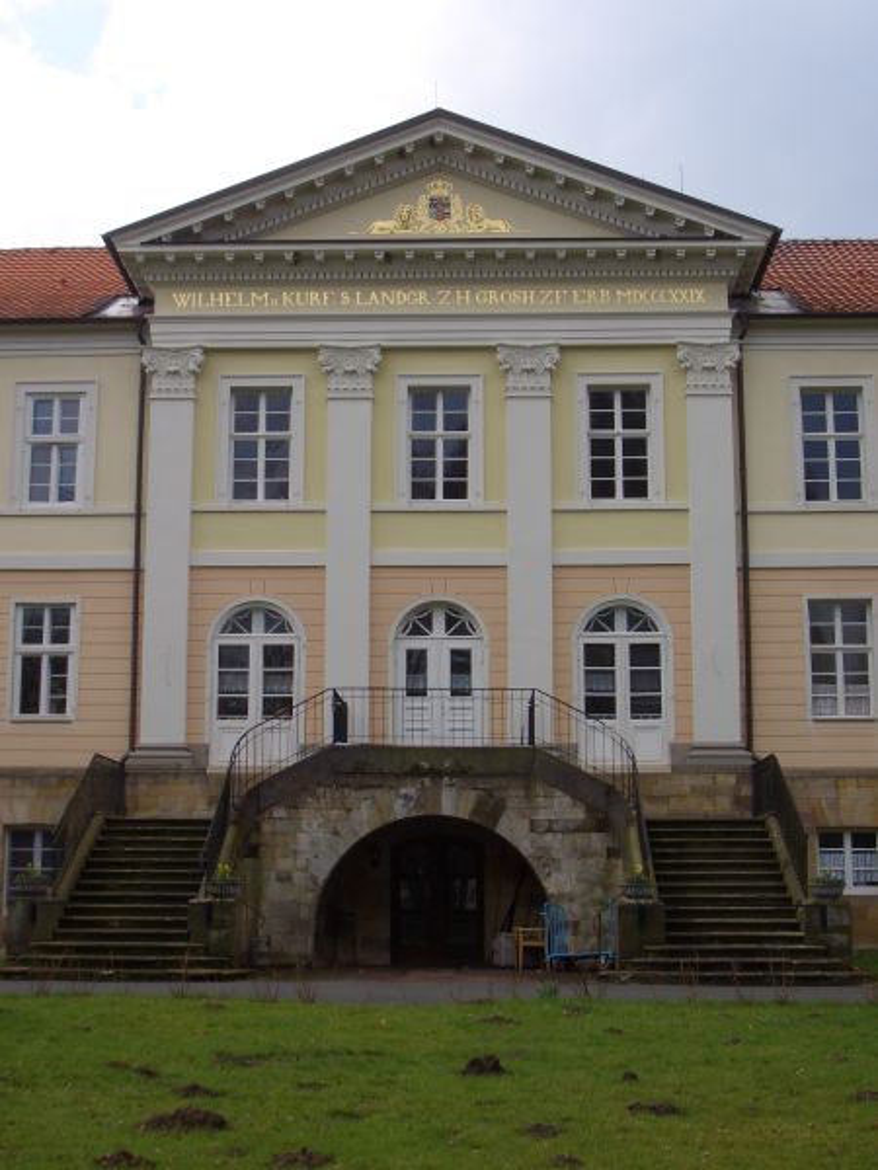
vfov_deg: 38.9
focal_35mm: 49
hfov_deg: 29.7
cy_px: 585
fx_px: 1657
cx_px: 439
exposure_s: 1/200
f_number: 5
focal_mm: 8.2
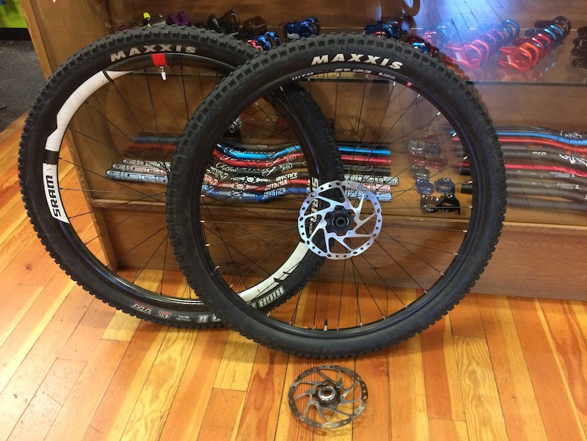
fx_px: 492
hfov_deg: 61.7
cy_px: 220
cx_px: 294
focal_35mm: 29
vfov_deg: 48.2
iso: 320
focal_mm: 4.15
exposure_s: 1/30
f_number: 2.2
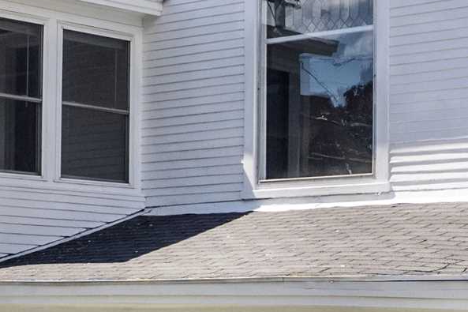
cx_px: 391
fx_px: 1481
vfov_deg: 11.9
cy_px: 277
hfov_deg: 17.8
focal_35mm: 114
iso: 130
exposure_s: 1/320
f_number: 2.8
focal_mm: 8.38
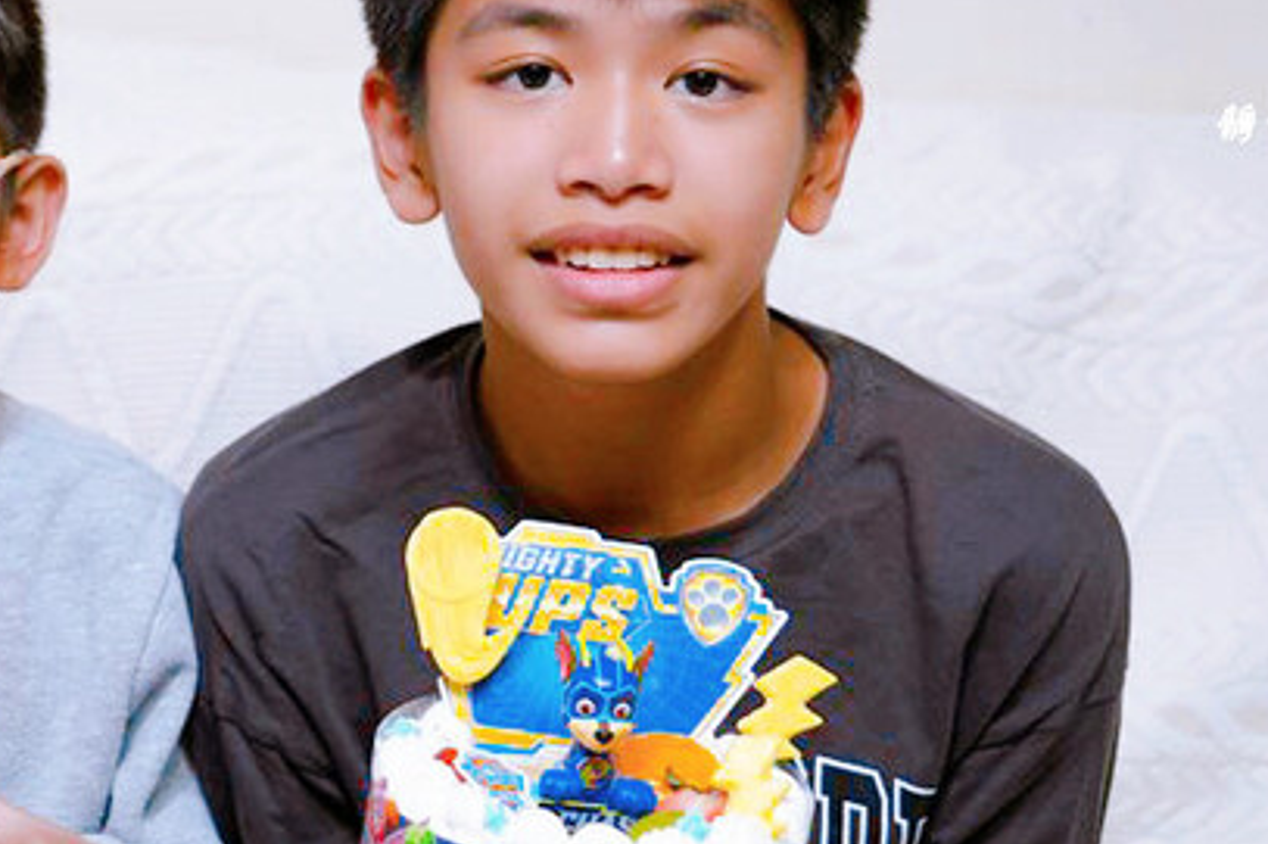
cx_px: 358
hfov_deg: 21.5
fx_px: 3309
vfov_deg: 14.5
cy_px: 417
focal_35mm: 94
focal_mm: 45
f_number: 4
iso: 320
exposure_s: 1/50
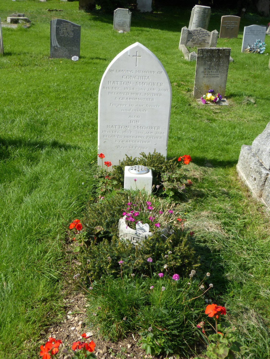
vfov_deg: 52.6
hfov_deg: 40.7
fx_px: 364
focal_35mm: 35
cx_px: 135
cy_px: 180
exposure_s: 1/800
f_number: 3.7
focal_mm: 6.1
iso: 100
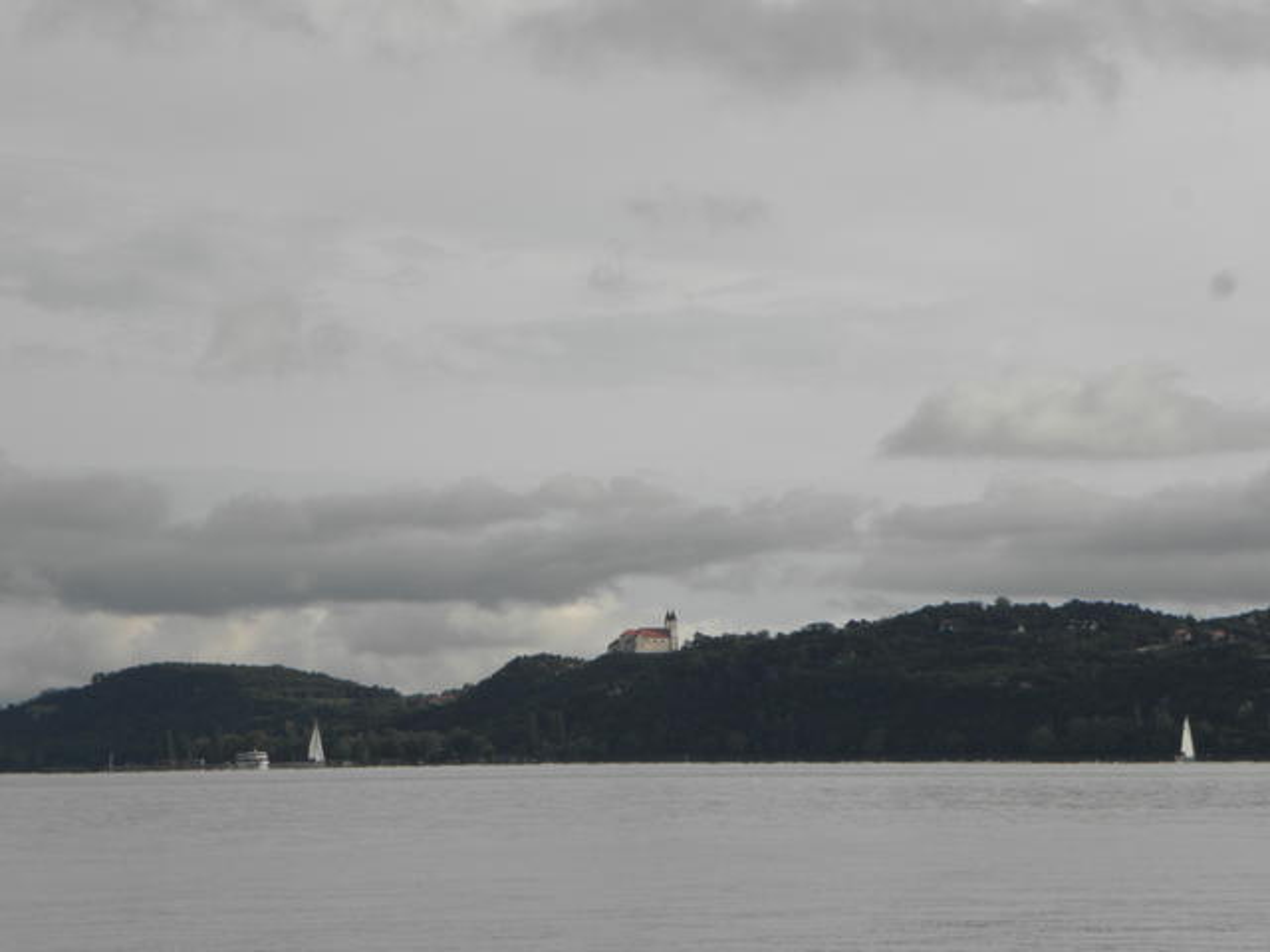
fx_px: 5760
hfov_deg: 12.6
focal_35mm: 157
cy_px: 476
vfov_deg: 9.5
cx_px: 635
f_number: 5.6
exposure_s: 1/400
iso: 64
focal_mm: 27.97
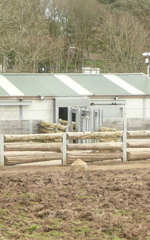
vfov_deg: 15.0
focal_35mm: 139
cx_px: 76
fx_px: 908
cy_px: 145
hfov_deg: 9.4
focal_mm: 6.5
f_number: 3.9
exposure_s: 1/160
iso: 100
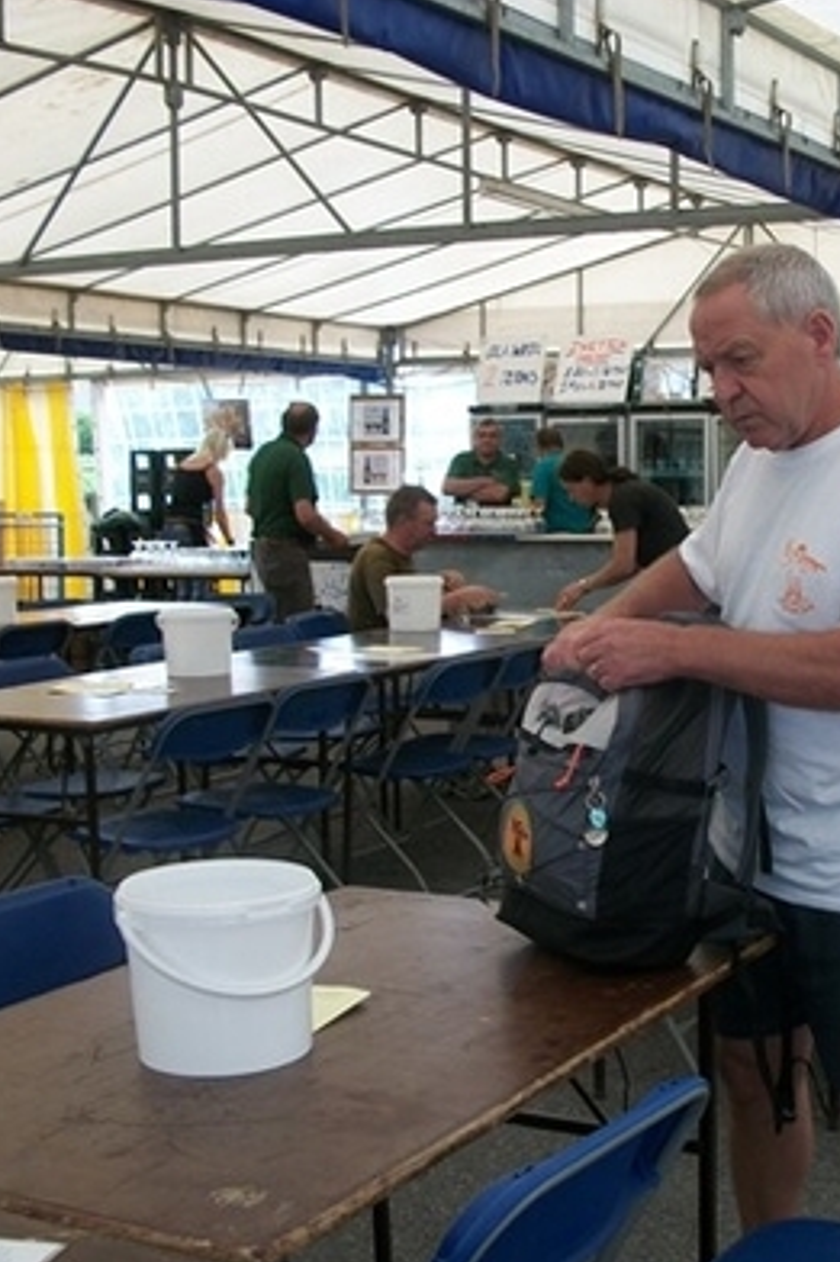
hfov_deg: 26.0
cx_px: 663
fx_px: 1786
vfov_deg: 38.9
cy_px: 686
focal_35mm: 51
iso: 80
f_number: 2.9
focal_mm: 5.7
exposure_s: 1/125
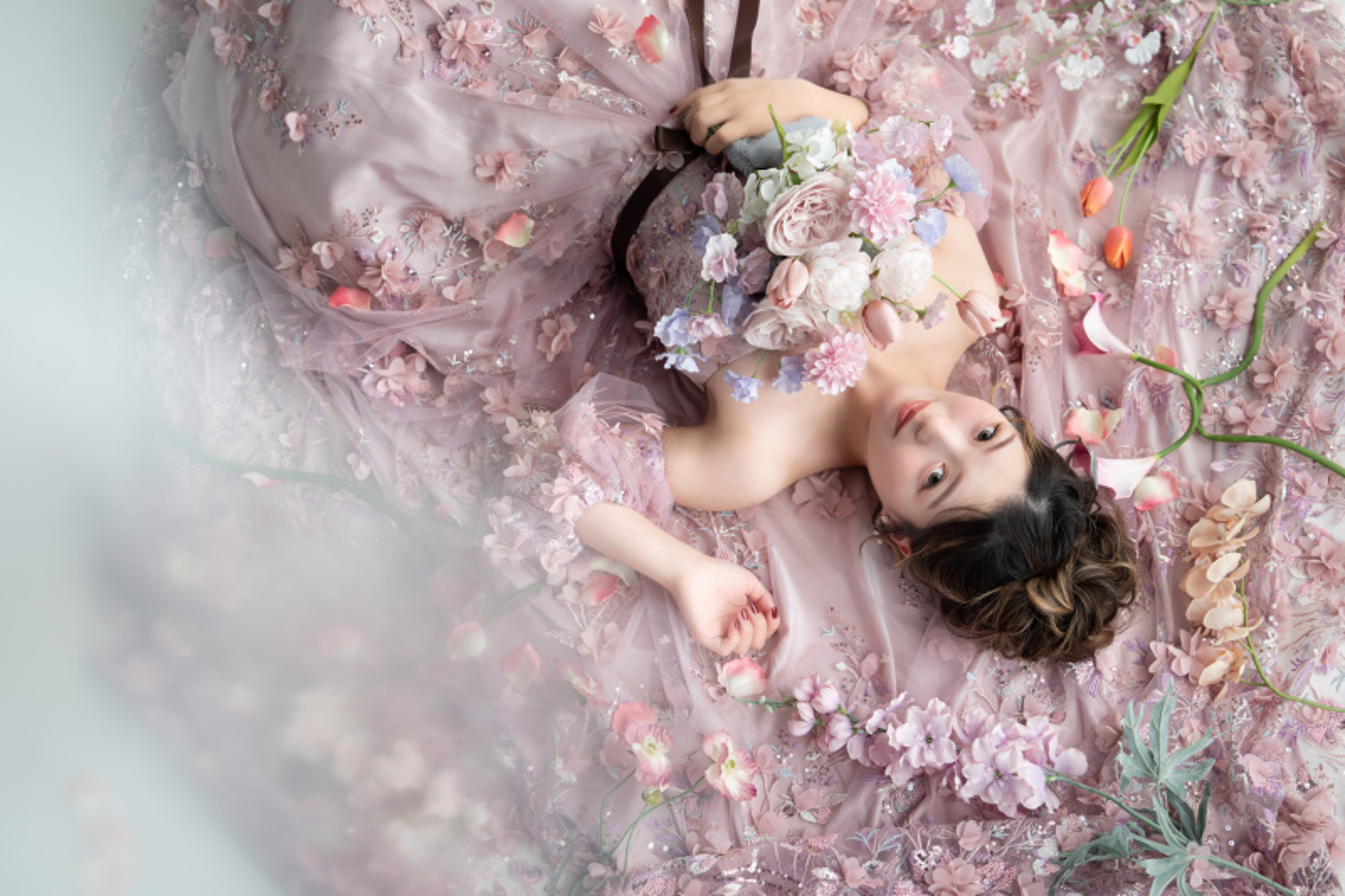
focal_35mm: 54
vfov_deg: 25.0
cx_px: 672
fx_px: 2017
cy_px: 448
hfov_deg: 36.9
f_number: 2.8
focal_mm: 54
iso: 125
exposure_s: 1/160
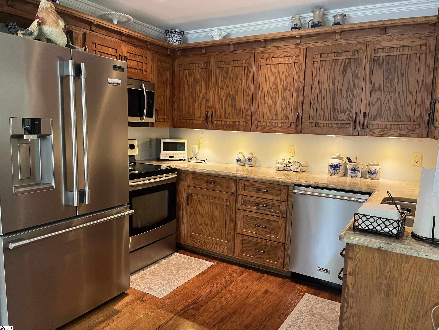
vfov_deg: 53.1
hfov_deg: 67.3
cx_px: 220
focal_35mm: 26
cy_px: 165
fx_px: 330
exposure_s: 1/60
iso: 400
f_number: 1.6
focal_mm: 5.1
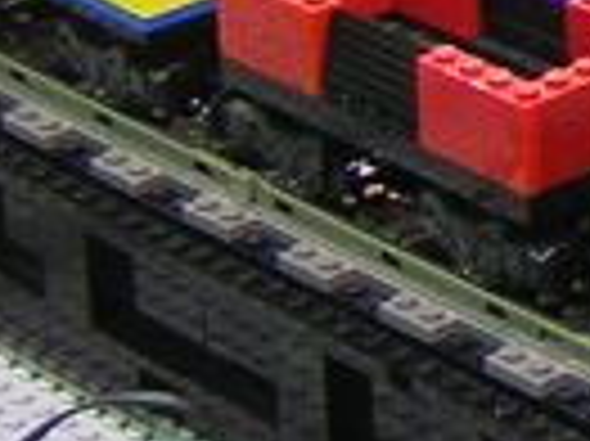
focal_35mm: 220
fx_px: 3746
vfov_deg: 6.7
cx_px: 1054
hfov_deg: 8.7
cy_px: -140
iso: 100
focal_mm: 4.7
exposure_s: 1/4.2
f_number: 2.6
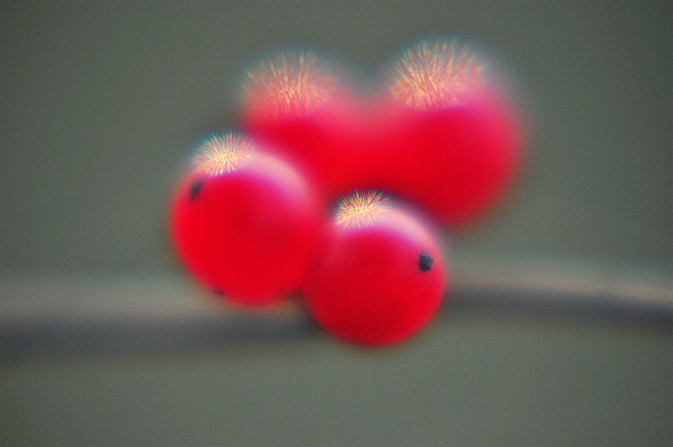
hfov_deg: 6.9
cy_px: 224
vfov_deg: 4.6
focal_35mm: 300
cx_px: 336
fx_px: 5601
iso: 200
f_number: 4.8
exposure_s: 1/250
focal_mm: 200
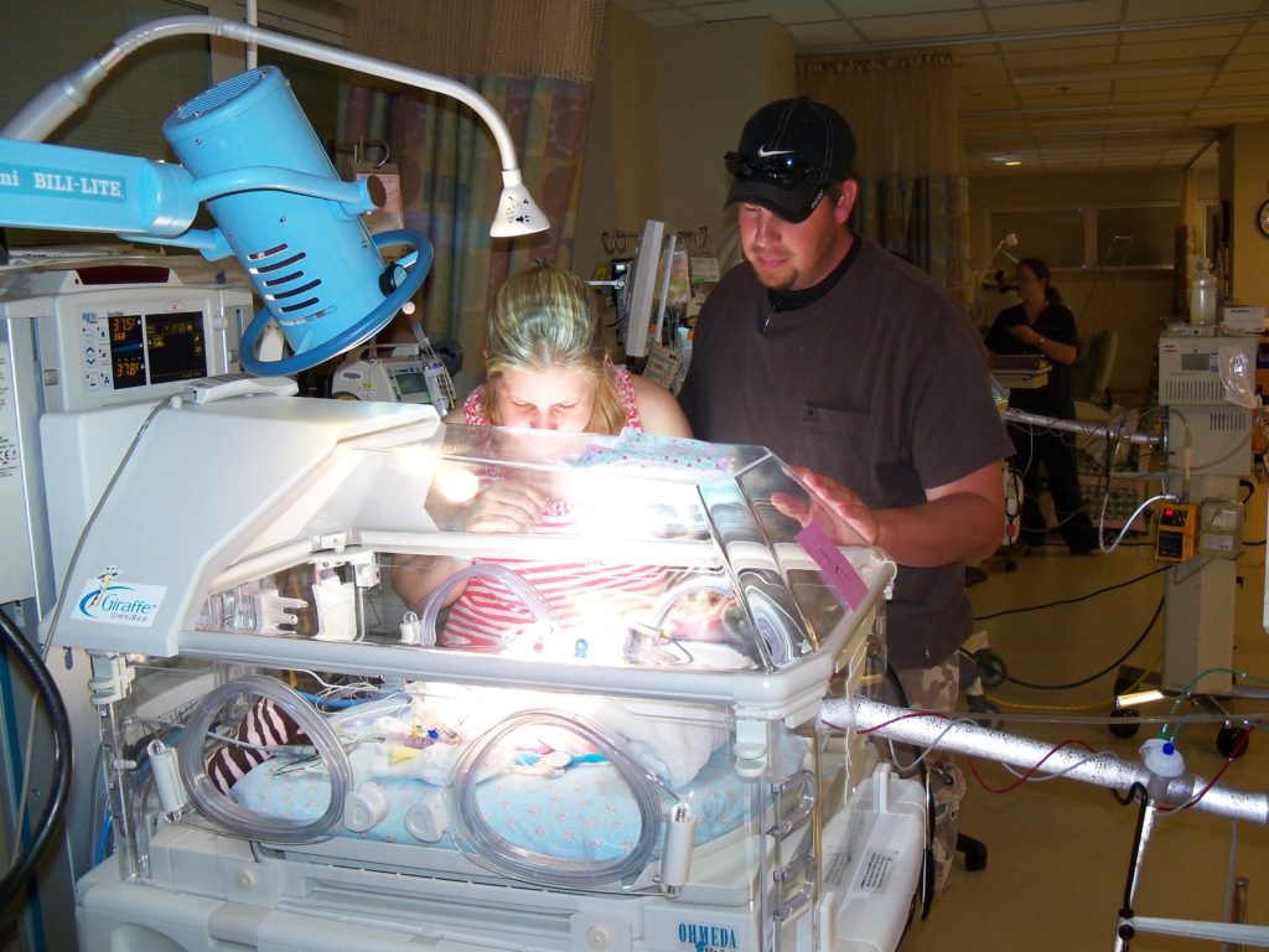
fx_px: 1283
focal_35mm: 35
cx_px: 634
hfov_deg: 52.6
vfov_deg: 40.7
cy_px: 476
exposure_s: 1/30
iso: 200
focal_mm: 6.2
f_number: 3.5
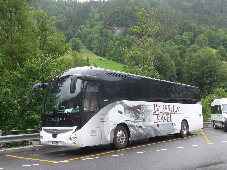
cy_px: 85
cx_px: 114
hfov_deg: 47.9
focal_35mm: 39
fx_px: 256
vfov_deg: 36.8
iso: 80
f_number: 2.8
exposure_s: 1/250
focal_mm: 8
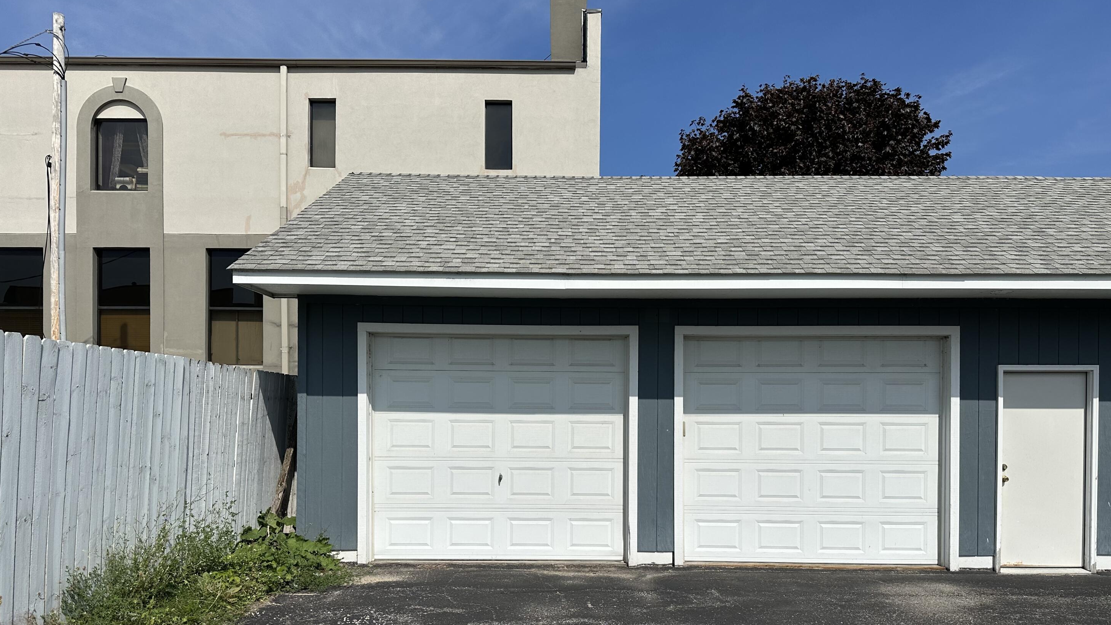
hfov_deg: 69.8
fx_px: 795
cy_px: 407
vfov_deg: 42.4
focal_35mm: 27
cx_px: 573
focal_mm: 6.86
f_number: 1.78
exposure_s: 1/9709
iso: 80
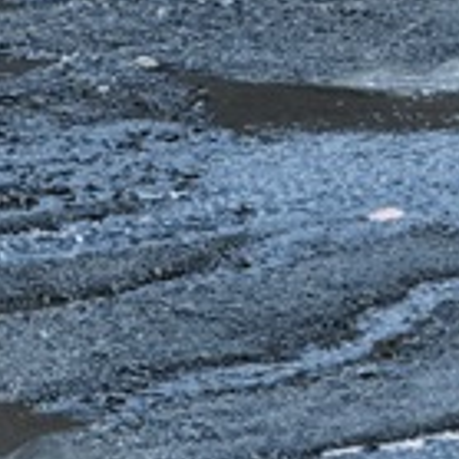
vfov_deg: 2.2
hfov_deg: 2.2
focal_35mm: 783
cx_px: 198
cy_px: -618
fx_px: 11746
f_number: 2.8
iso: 40
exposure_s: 1/195
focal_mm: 15.66
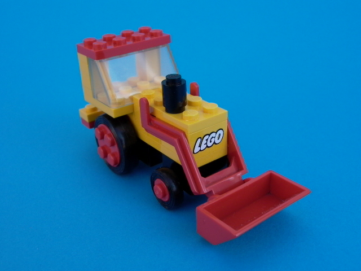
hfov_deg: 49.0
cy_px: 136
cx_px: 180
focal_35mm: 38
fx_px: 396
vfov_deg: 37.7
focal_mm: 8.19
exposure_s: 1/261
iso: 100
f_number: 4.2
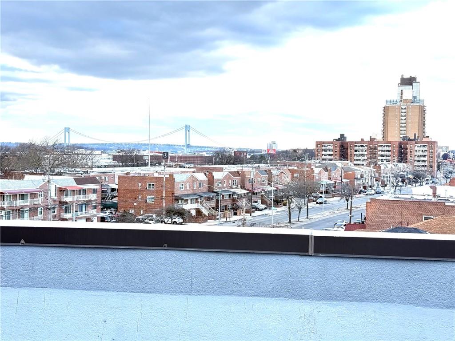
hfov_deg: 39.7
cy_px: 170
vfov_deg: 30.3
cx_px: 228
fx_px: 631
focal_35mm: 48
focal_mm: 6.76
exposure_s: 1/306
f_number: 1.78
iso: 100
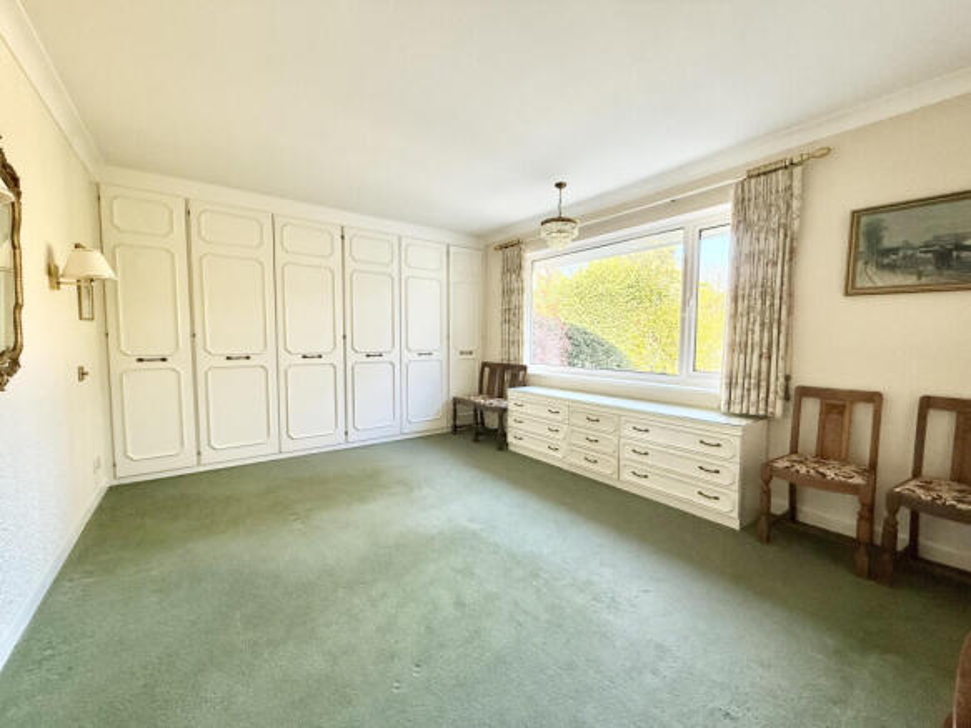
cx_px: 486
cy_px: 364
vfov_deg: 85.7
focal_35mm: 14
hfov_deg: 102.1
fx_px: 393
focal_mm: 2.22
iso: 160
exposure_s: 1/99
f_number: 2.2
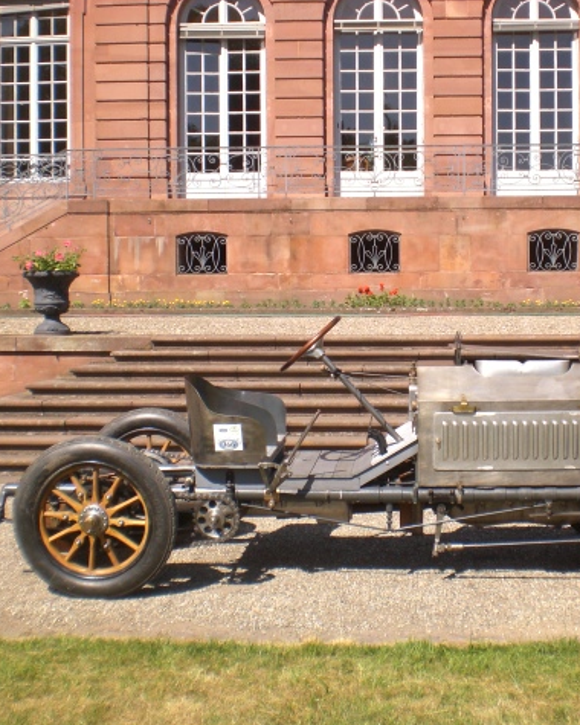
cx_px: 380
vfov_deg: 37.3
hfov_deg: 30.1
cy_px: 365
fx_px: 1073
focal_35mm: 50
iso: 100
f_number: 4.4
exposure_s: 1/640
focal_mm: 6.3
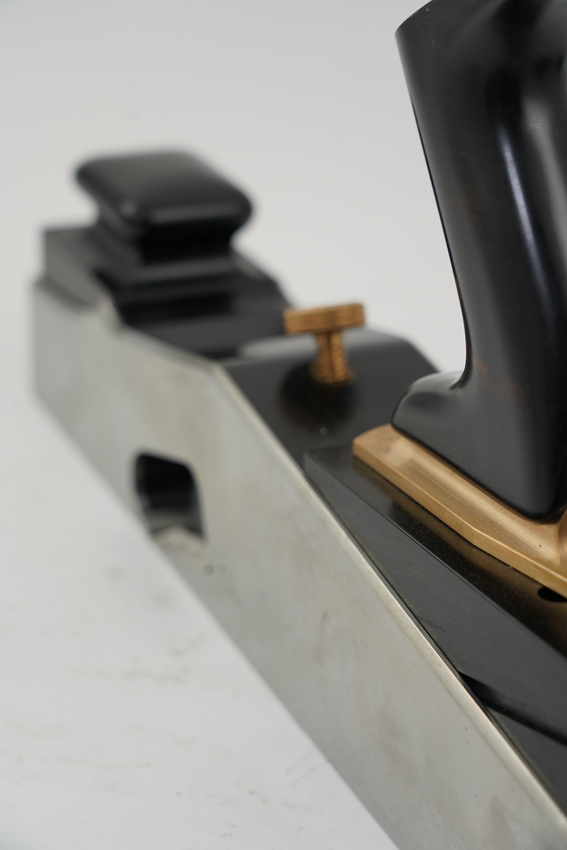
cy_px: 425
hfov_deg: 16.7
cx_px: 284
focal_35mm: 82
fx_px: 1937
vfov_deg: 24.8
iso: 1250
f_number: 7.1
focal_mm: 82
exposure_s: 1/125
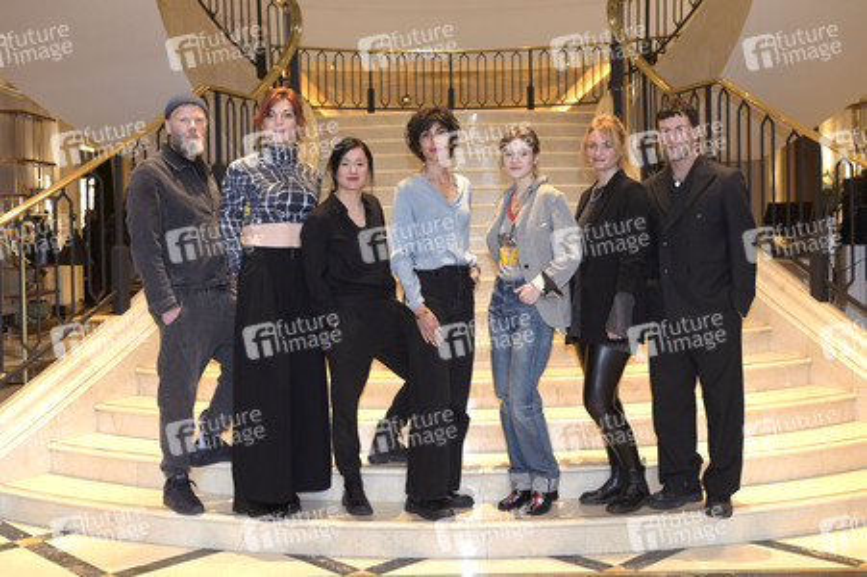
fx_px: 914
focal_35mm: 38
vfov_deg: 35.0
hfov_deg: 50.7
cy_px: 288
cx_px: 434
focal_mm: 38
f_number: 4.5
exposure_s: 1/200
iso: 2500
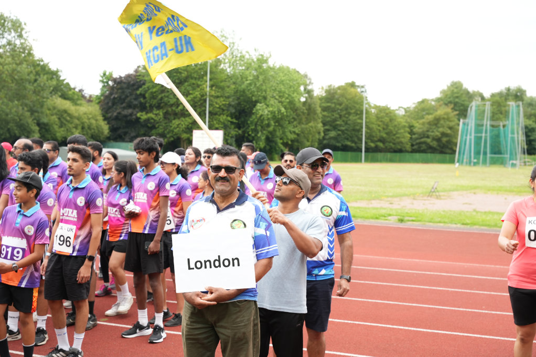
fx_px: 756
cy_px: 178
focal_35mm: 51
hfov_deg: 39.0
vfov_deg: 26.6
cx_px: 268
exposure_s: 1/250
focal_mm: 50.8
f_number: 5
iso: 400
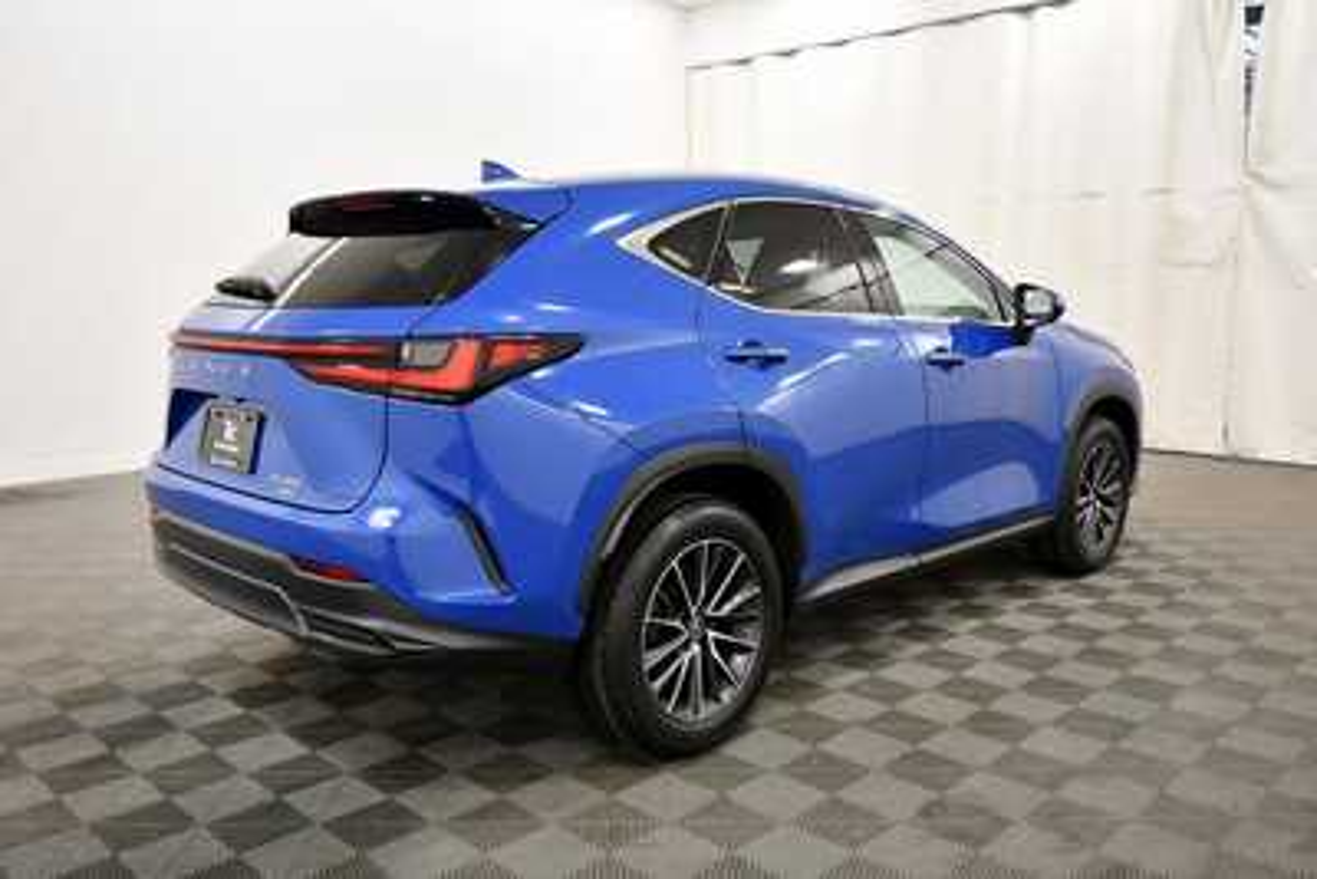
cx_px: 658
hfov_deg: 61.9
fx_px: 1098
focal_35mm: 30
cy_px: 440
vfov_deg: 43.6
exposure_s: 1/125
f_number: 5.6
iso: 1400
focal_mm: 20
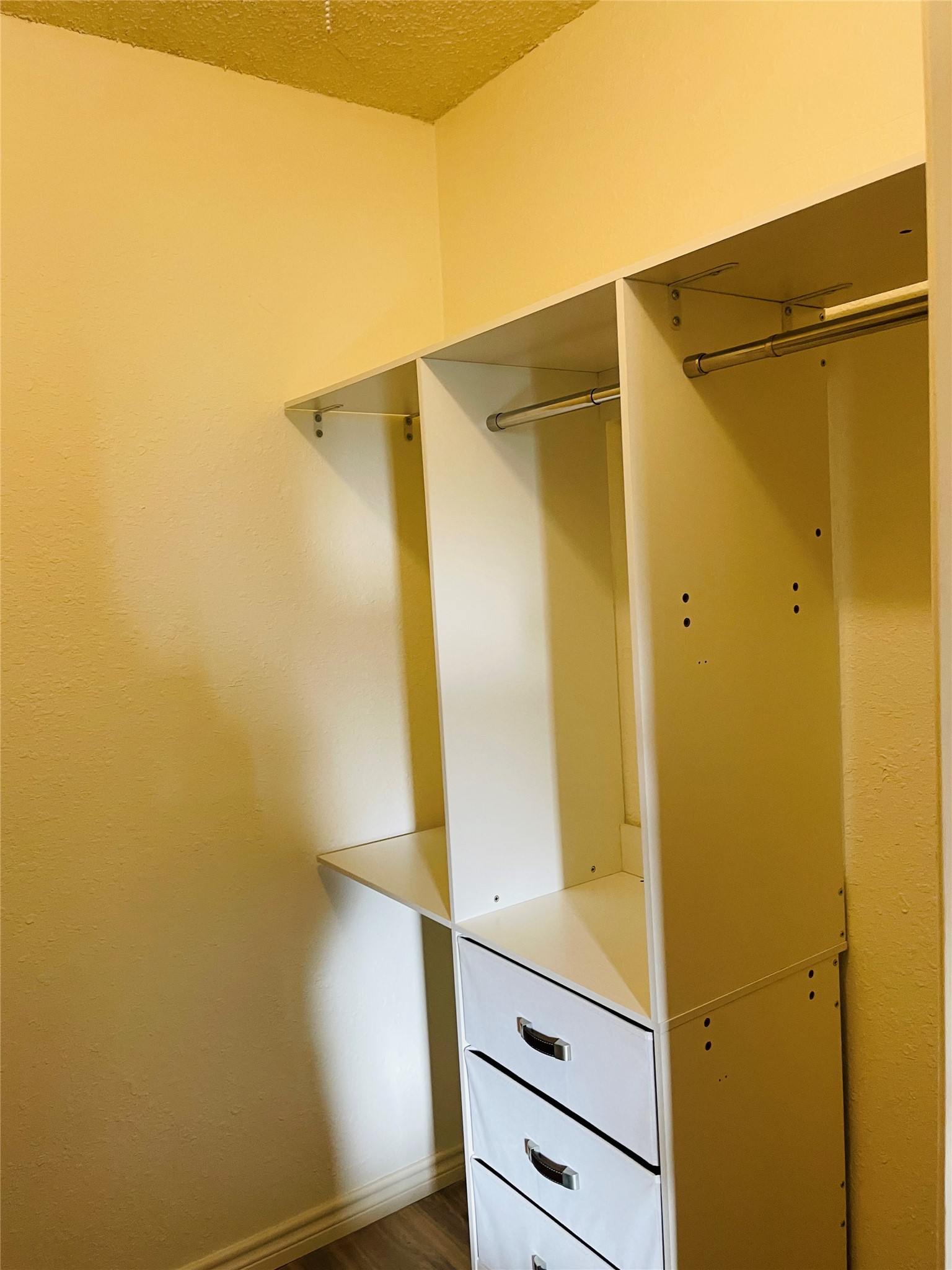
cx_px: 476
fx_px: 953
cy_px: 635
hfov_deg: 53.1
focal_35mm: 26
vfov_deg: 67.3
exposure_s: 1/60
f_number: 1.6
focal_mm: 4.2
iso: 125
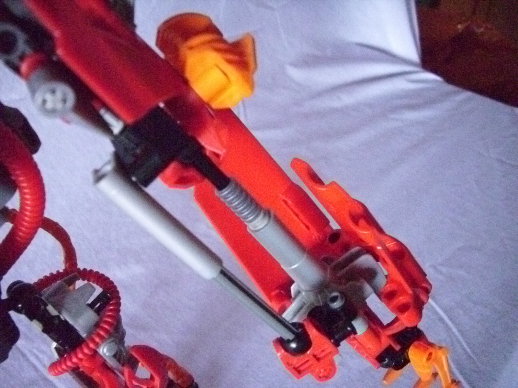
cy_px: 194
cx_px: 259
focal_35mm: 31
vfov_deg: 45.4
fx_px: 464
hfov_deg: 58.4
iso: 1600
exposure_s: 1/60
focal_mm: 6.2
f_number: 2.8
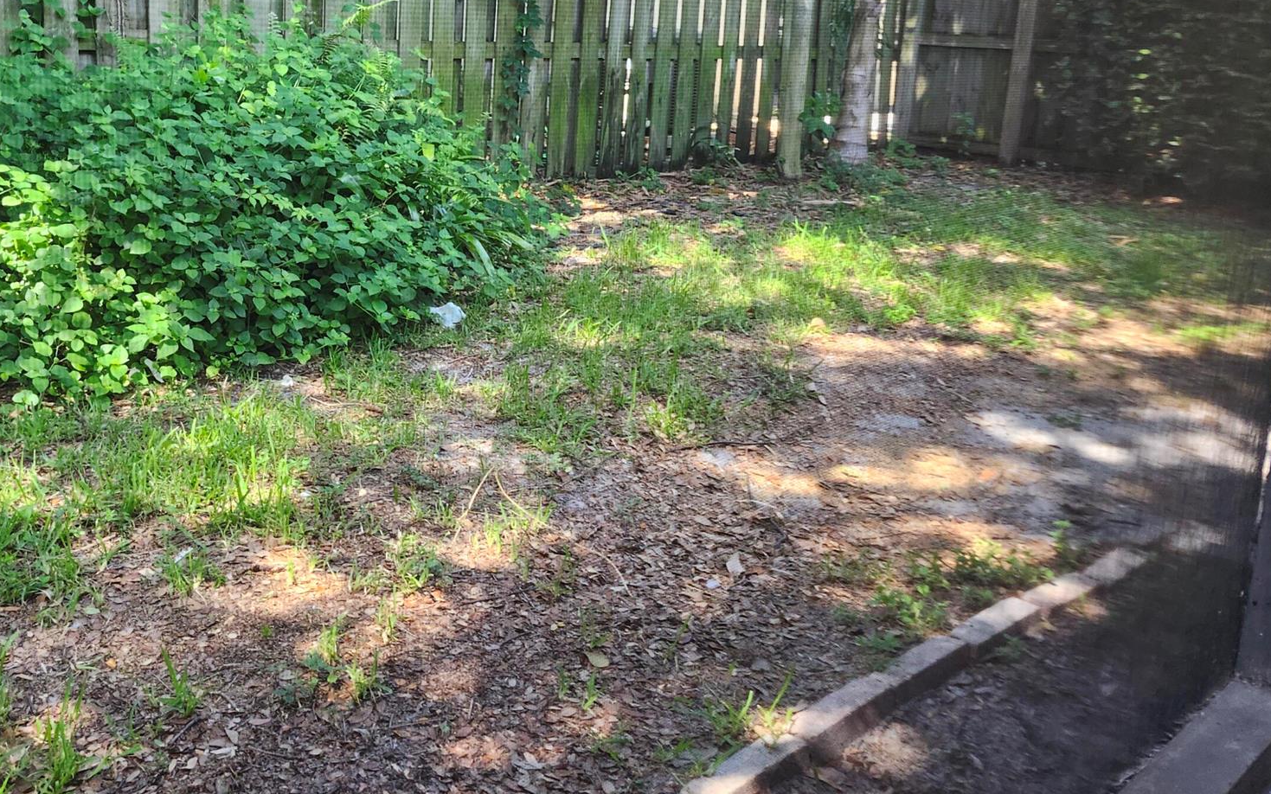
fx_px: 1178
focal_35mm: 34
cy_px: 199
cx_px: 494
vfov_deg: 36.4
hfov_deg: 56.2
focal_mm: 5.54
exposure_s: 1/180
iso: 200
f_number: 1.8
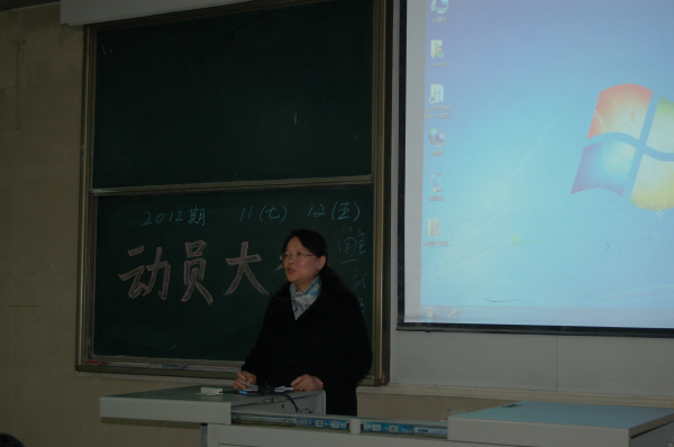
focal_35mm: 60
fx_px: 1122
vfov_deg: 22.5
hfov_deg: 33.4
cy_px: 224
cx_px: 337
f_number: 5
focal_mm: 40
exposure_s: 1/60
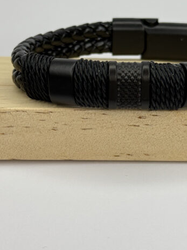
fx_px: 598
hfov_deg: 17.7
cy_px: 76
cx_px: 127
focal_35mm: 83
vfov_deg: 23.4
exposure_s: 1/100
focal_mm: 6.76
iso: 100
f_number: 1.78
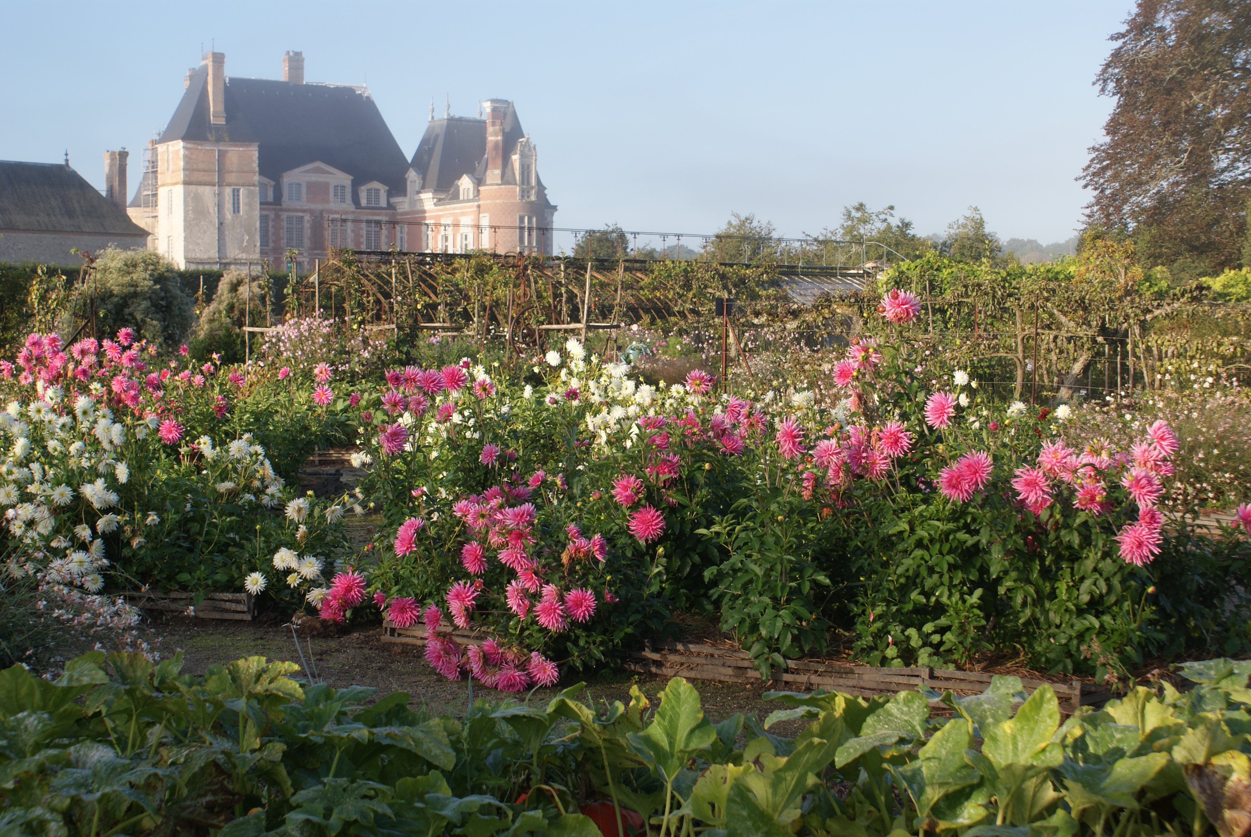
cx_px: 626
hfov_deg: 37.8
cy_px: 418
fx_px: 1827
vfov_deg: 25.8
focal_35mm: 52
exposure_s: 1/125
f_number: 8
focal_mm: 35
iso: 100
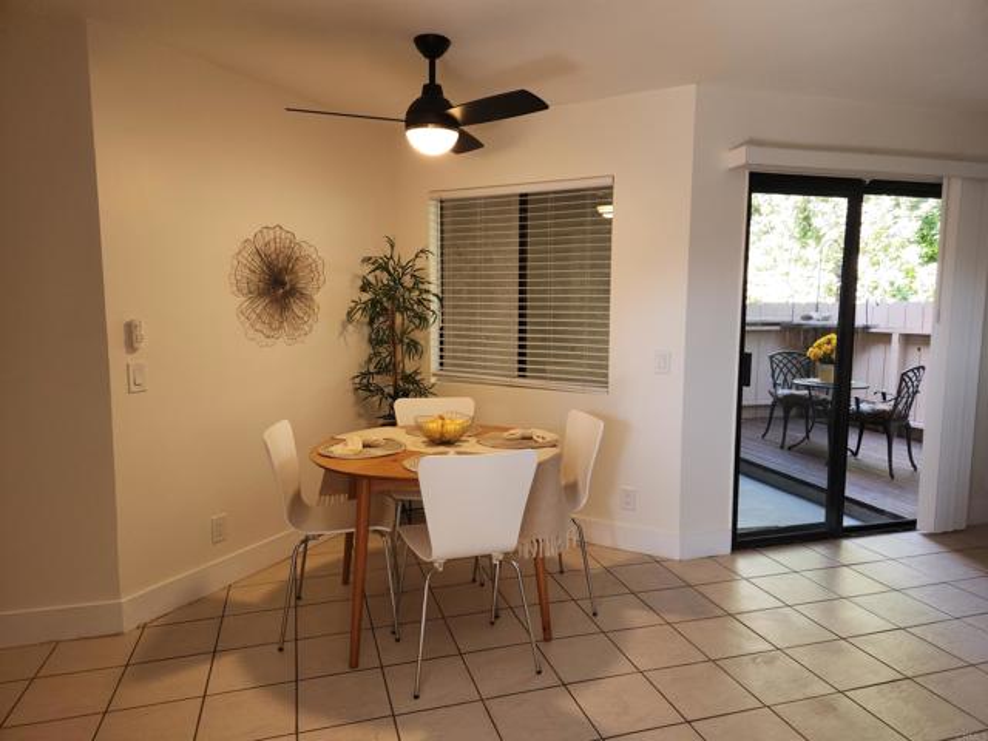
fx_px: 656
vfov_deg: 58.9
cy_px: 370
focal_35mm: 23
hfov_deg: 73.9
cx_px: 494
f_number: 1.8
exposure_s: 1/60
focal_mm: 5.4
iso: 40
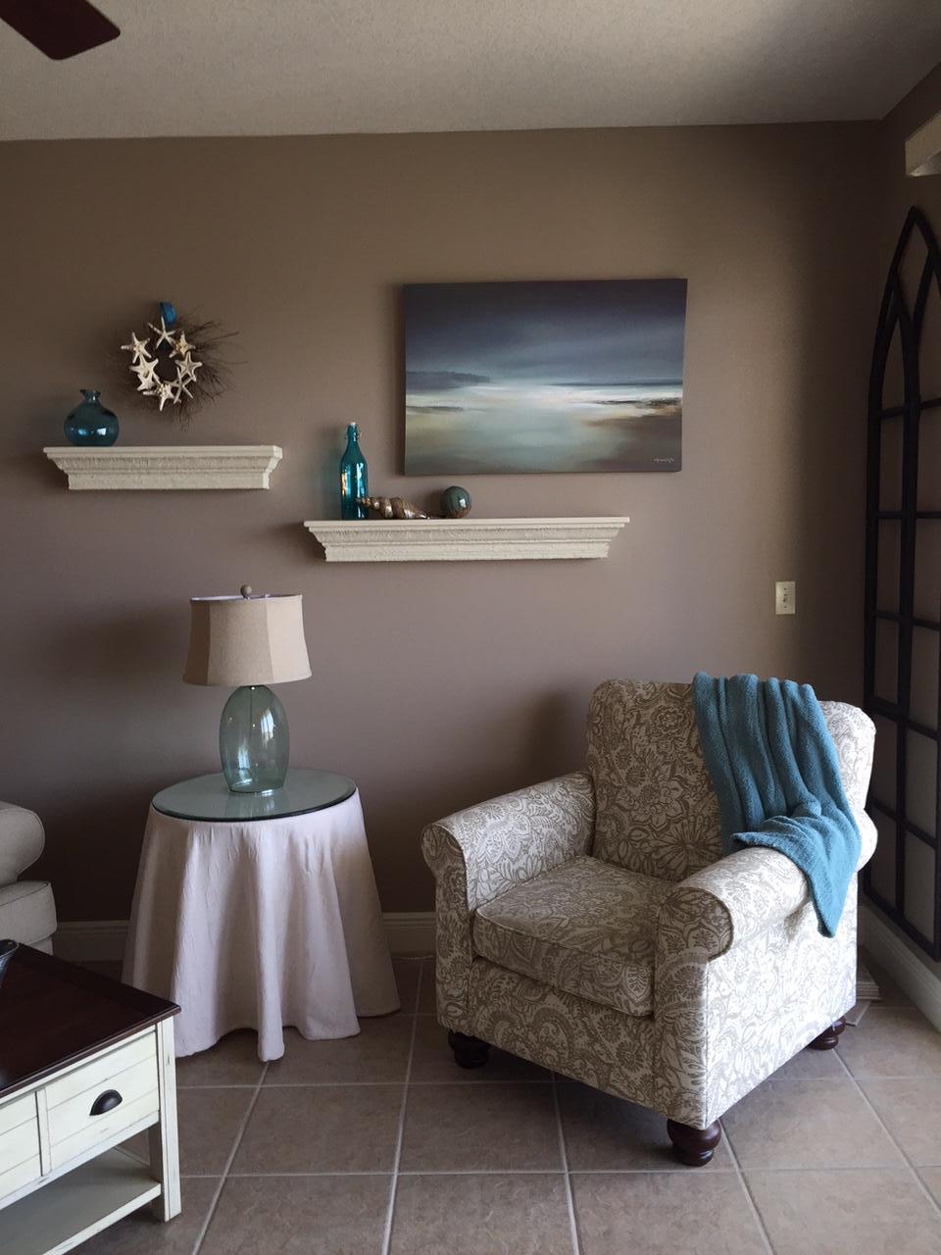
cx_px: 470
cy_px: 628
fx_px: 1051
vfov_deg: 61.7
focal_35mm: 29
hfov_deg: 48.2
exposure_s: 1/40
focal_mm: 4.15
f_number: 2.2
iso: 50
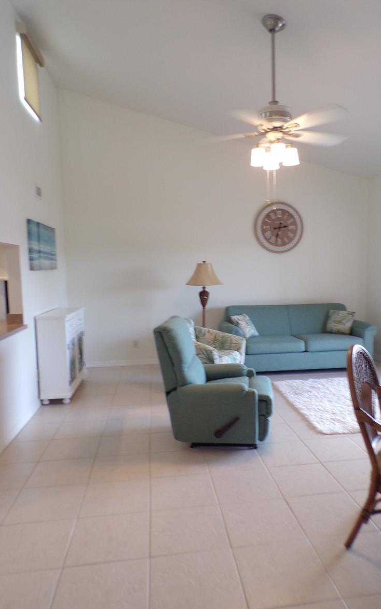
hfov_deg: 47.3
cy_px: 309
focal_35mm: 26
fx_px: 432
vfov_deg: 70.4
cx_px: 229
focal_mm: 4.3
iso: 165
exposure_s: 1/34
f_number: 3
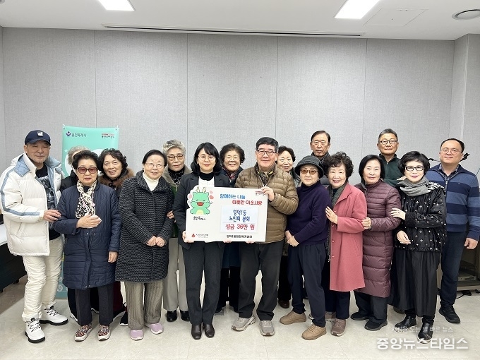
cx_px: 240
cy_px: 180
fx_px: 361
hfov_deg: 67.3
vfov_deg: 53.1
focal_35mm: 26
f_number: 1.5
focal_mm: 5.7
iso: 100
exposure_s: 1/120
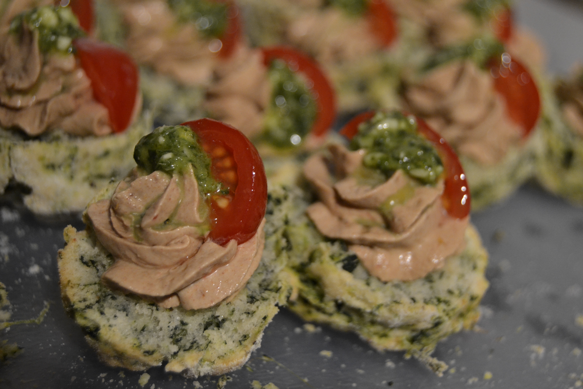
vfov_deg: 21.6
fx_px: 1020
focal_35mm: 63
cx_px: 292
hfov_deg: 31.9
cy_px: 194
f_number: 5.6
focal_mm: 42
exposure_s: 1/30
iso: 1800
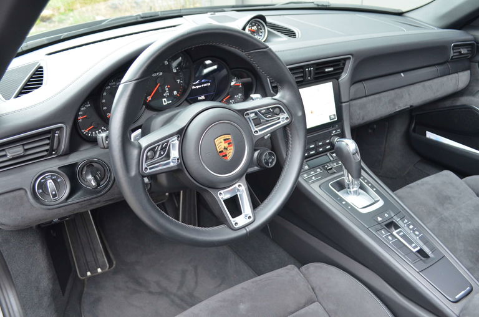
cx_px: 240
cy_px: 158
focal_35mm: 33
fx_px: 438
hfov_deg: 57.3
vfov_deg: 39.8
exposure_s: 1/60
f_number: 4
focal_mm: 22
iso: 800
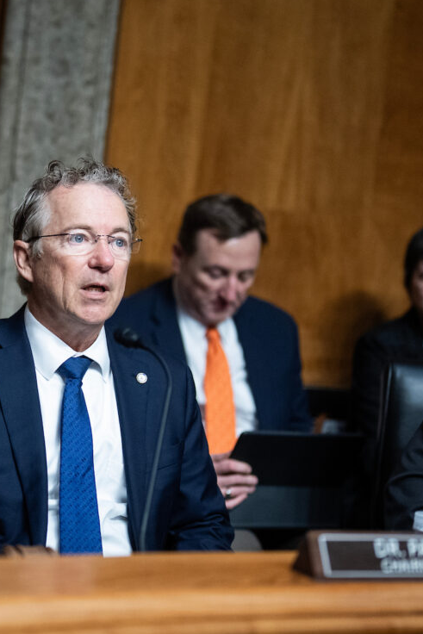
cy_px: 288
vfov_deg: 18.6
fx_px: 1938
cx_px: 38
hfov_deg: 12.4
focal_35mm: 110
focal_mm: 50
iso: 2000
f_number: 1.4
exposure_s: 1/1250
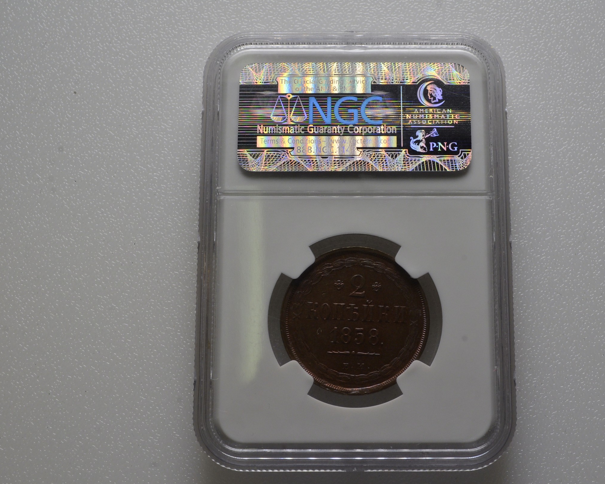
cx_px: 359
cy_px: 242
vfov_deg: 27.6
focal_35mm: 55
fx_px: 985
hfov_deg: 34.1
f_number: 14
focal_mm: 32
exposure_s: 1/250
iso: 400
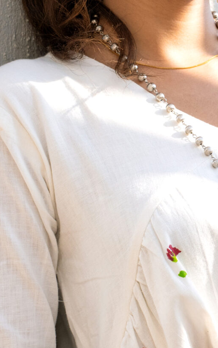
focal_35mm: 239
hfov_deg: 5.5
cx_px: 219
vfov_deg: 8.8
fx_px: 2272
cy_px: 160
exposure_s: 1/400
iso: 640
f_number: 6.3
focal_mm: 75
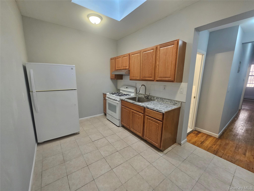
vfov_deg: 89.9
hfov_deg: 106.2
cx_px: 127
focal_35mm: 13
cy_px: 96
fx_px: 95
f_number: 2.2
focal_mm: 2.2
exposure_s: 1/60
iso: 160
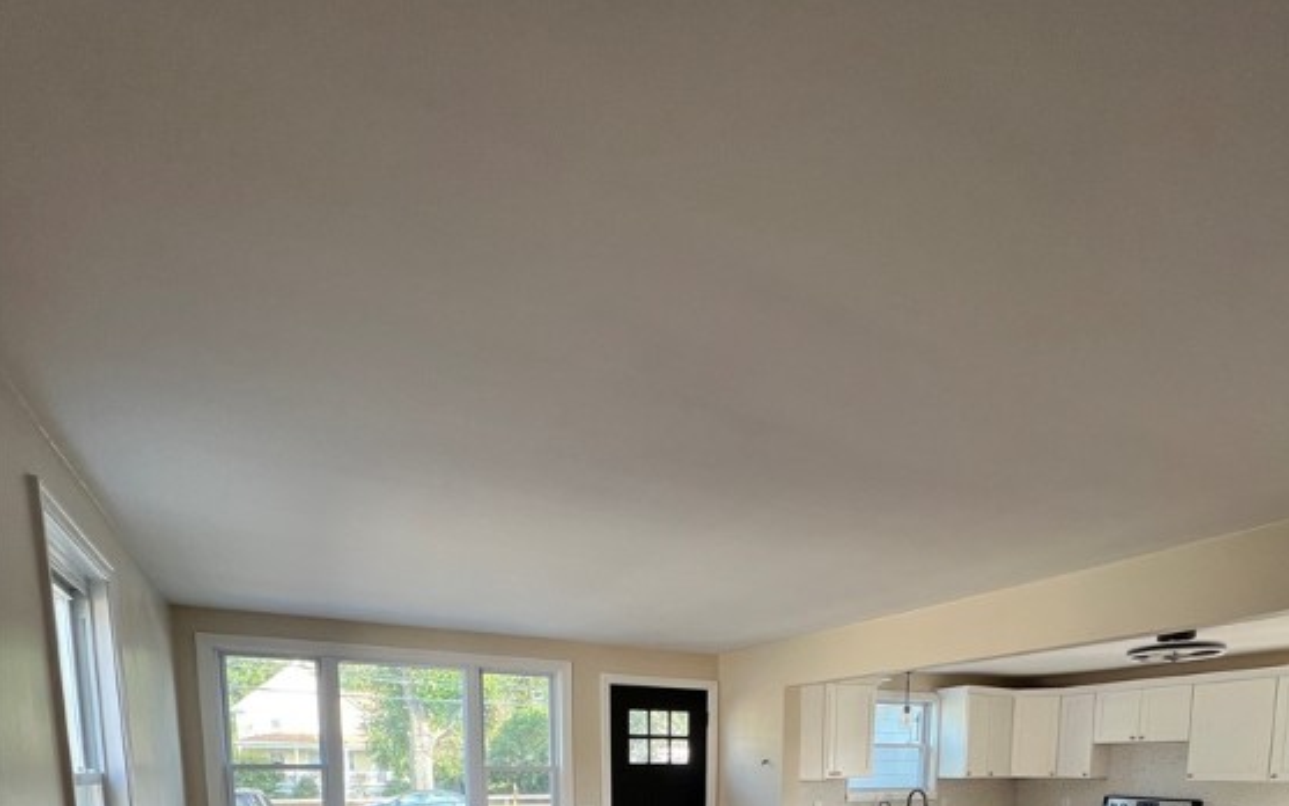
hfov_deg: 88.0
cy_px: 848
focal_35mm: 19
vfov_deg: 48.2
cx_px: 660
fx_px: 667
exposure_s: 1/99
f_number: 1.8
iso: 80
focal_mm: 1.57
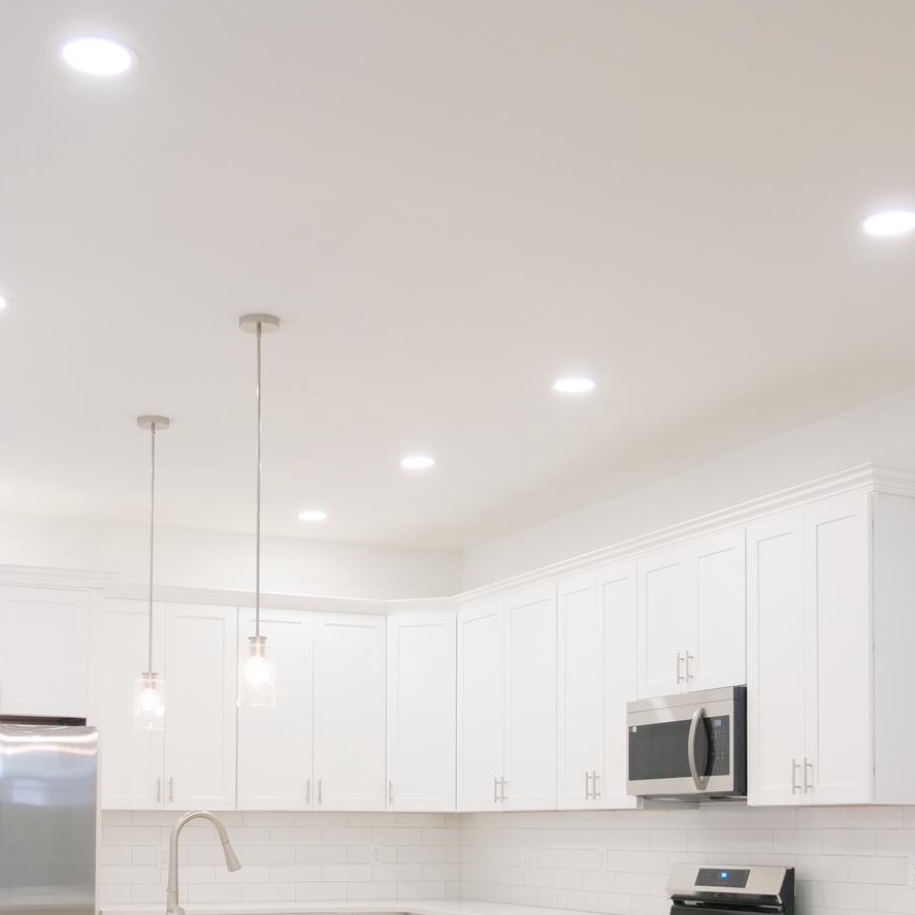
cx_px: 416
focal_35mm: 49
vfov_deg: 33.2
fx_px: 1465
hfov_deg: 34.7
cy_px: 787
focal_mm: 12
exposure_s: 1/100
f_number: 2.8
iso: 200
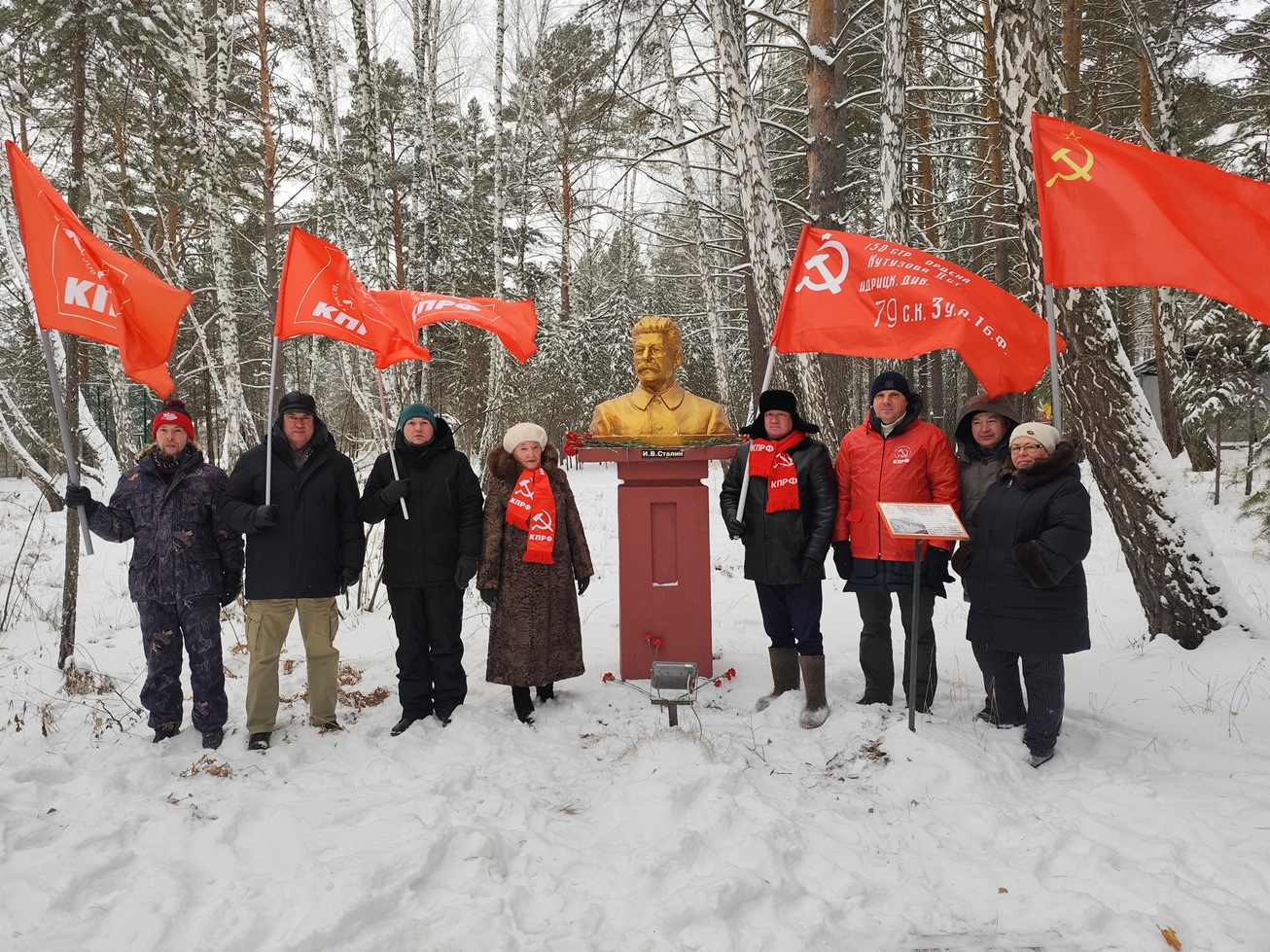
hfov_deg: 73.9
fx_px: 844
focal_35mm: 23
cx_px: 635
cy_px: 476
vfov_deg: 58.9
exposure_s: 1/100
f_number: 1.65
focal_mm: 6.14
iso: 64
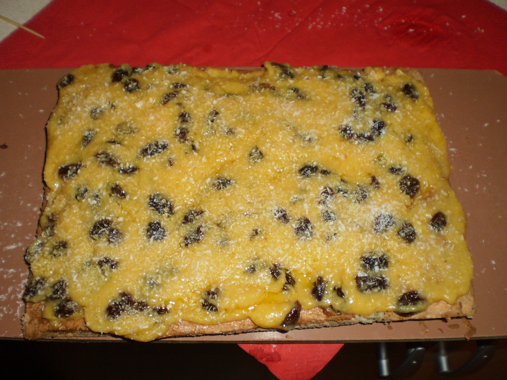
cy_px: 190
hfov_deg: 51.4
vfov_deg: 39.7
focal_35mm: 36
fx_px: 527
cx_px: 254
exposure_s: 1/30
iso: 125
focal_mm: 6.3
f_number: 3.1
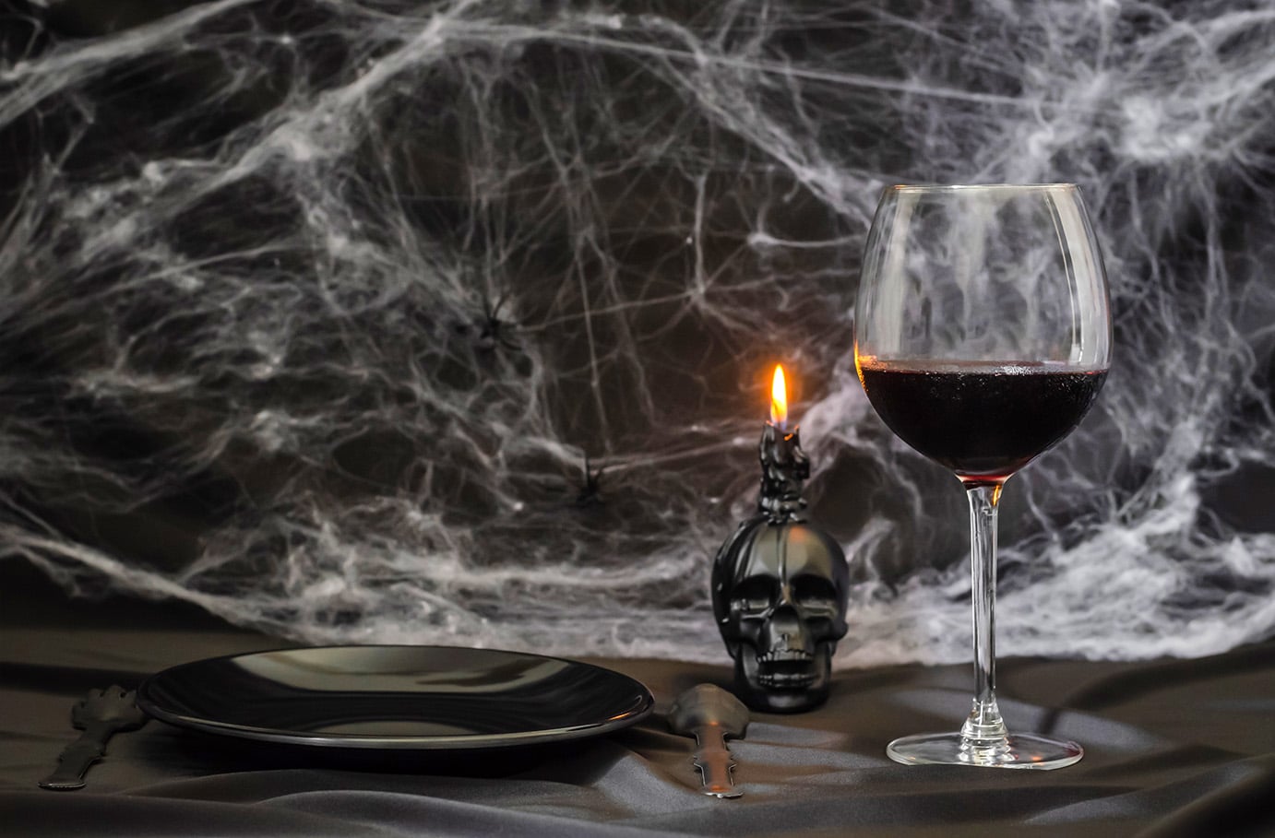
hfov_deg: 27.1
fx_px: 2645
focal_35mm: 75
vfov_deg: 18.0
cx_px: 638
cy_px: 419
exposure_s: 1/60
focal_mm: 50
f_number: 5
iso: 400
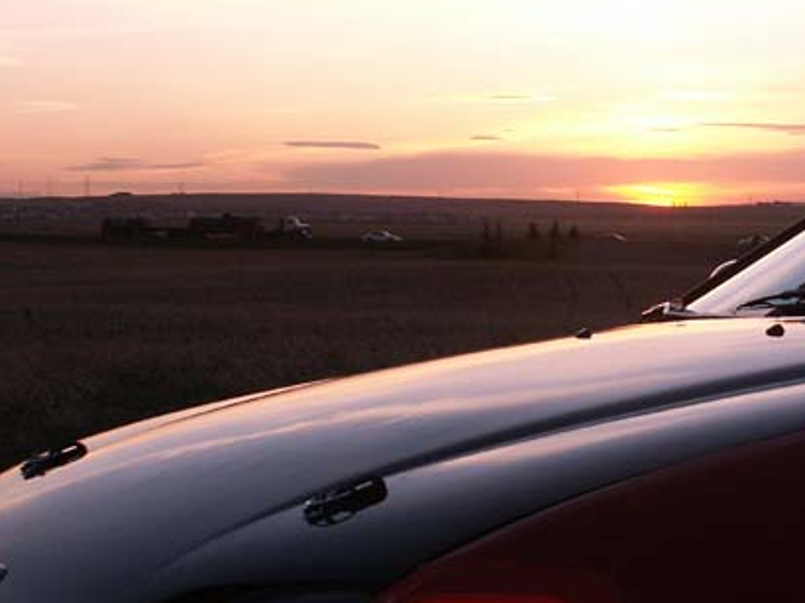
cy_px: 281
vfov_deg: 12.2
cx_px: 673
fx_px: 2812
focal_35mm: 121
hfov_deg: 16.1
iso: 100
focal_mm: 15.44
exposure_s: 1/125
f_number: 4.5
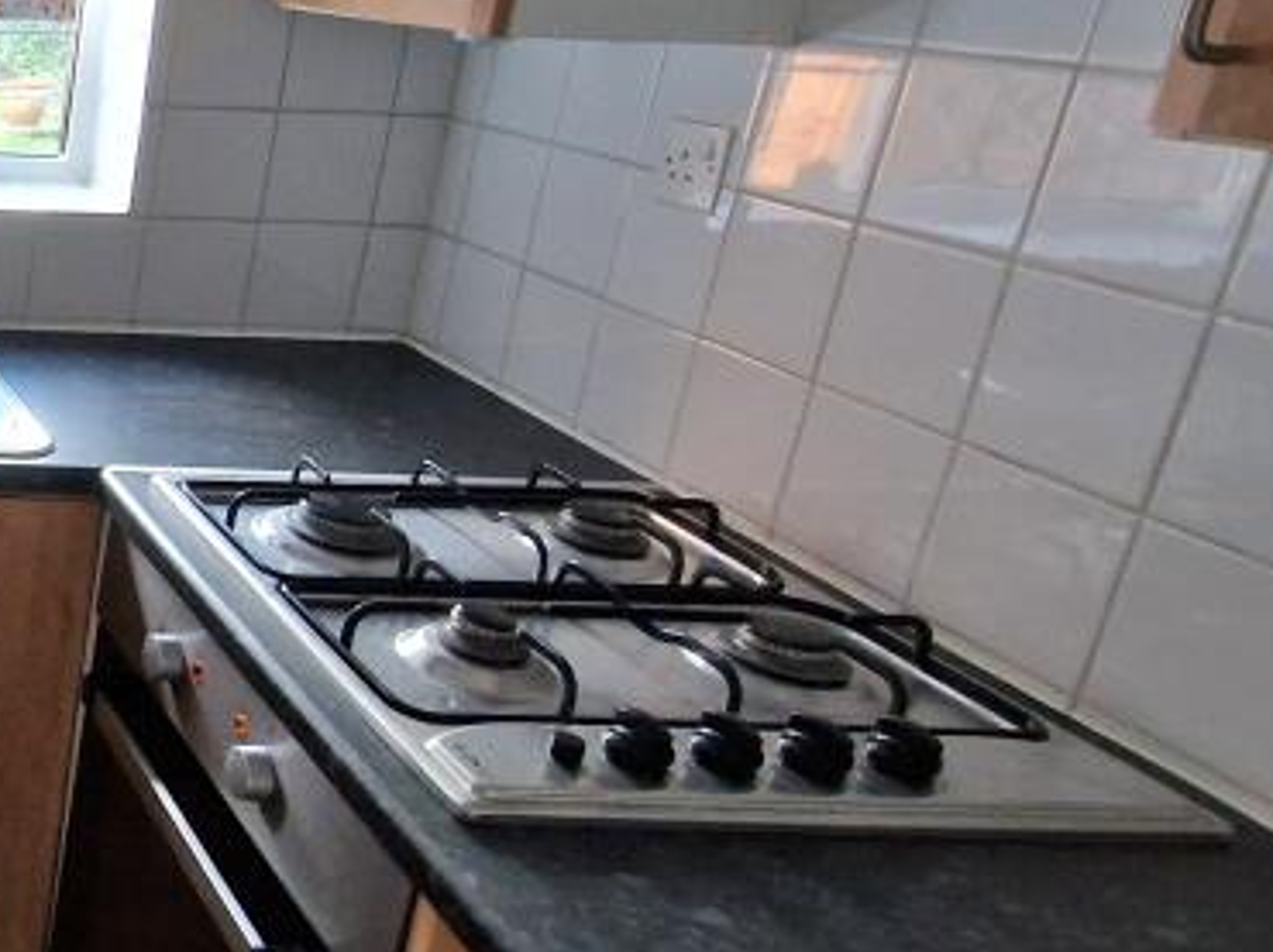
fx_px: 1323
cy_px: 354
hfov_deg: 35.3
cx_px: -382
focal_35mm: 36
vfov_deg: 39.3
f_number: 2.2
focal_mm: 2.2
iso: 400
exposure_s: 1/50
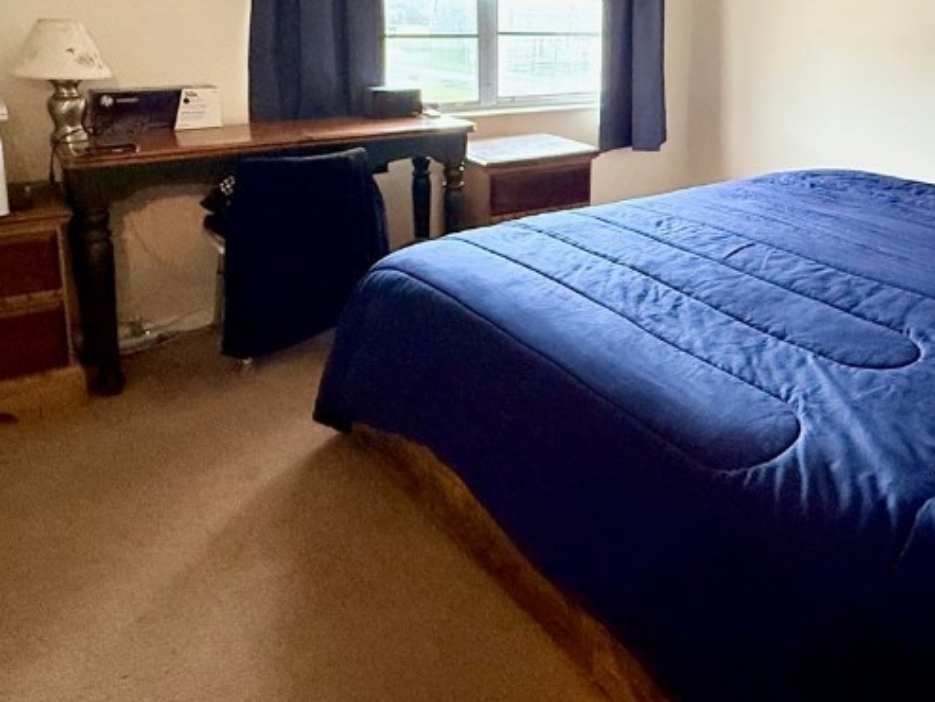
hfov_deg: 59.9
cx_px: 640
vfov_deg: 46.0
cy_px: 148
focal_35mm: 29
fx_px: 784
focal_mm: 2.22
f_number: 2.2
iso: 500
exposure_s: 1/60
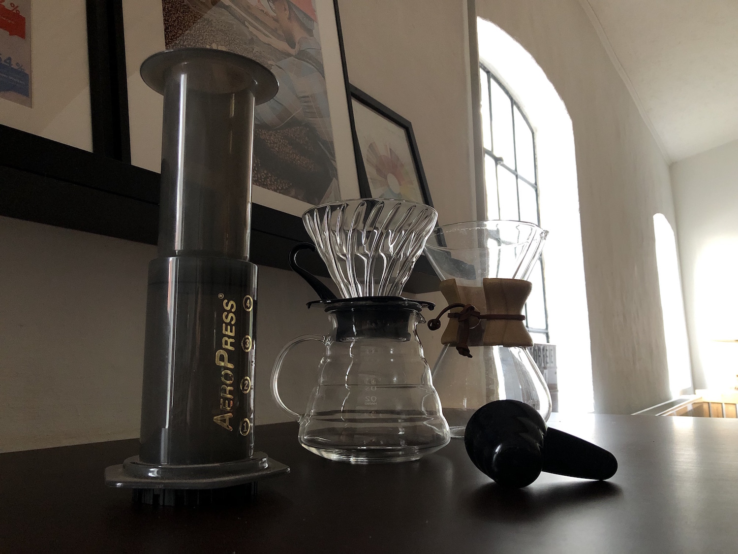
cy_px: 277
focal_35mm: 28
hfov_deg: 63.4
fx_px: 597
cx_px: 369
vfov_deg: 49.7
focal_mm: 3.99
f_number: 1.8
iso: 100
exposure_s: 1/15
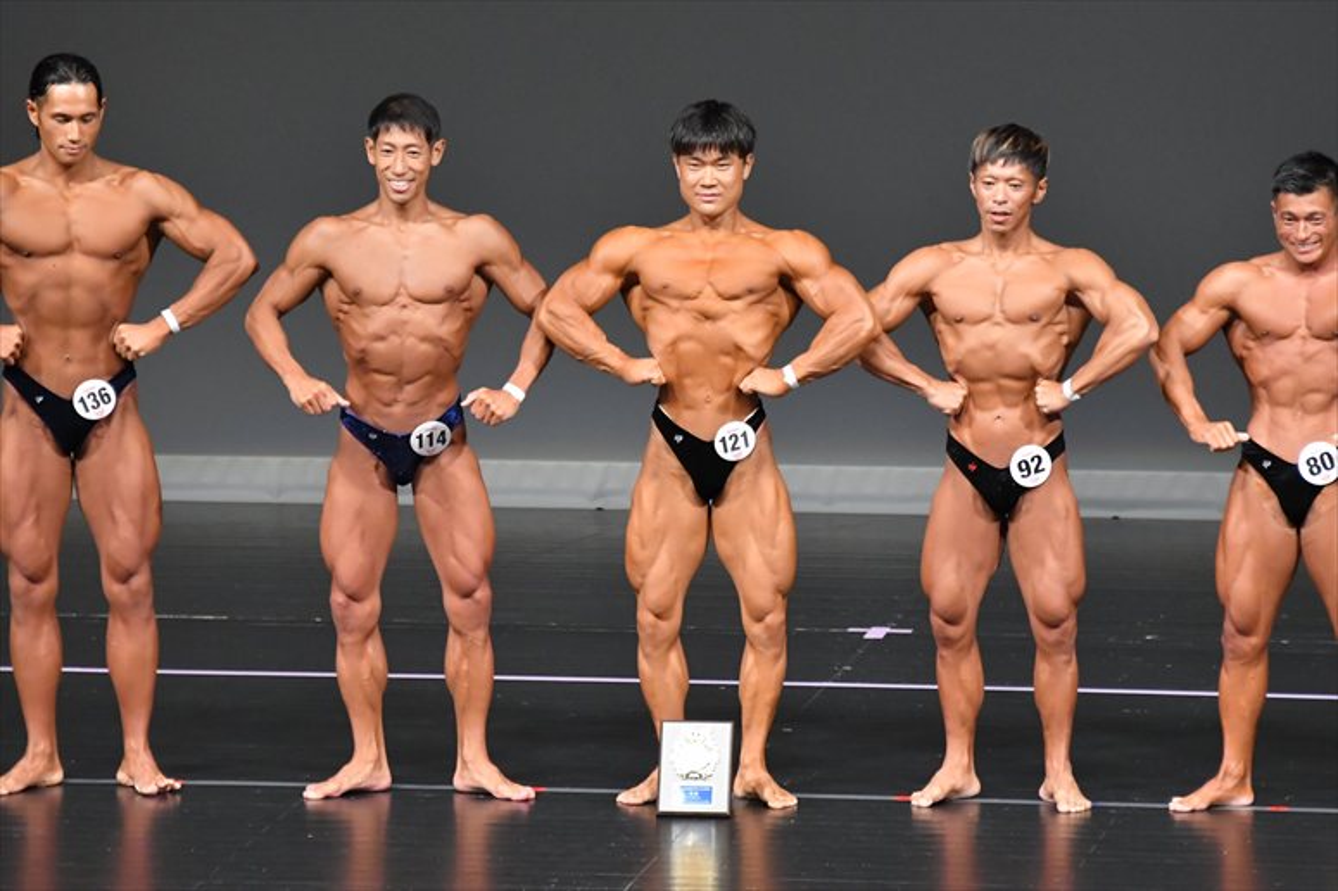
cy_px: 446
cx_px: 669
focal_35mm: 315
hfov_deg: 6.5
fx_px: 11702
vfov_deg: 4.4
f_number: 5.6
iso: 5000
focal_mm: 210
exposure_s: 1/400
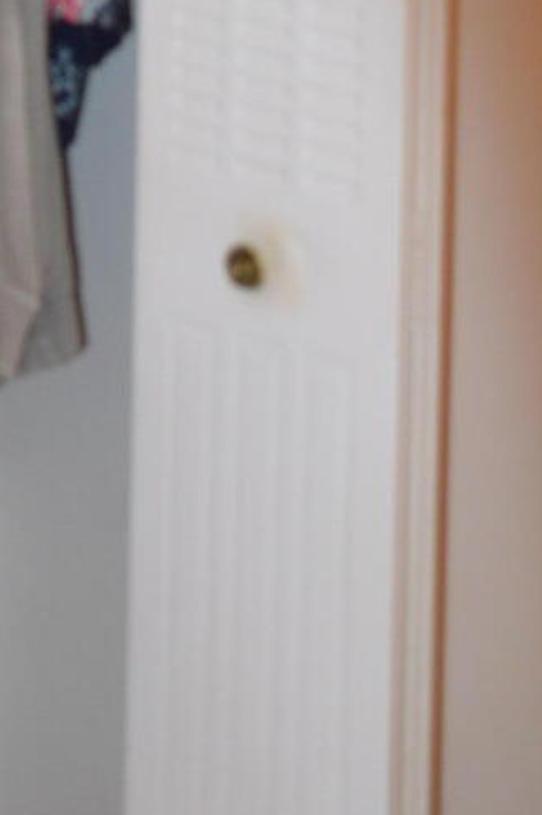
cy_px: -287
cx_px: -419
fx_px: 2512
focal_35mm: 111
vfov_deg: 17.2
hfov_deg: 11.5
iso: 640
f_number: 3.5
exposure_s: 1/60
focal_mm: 18
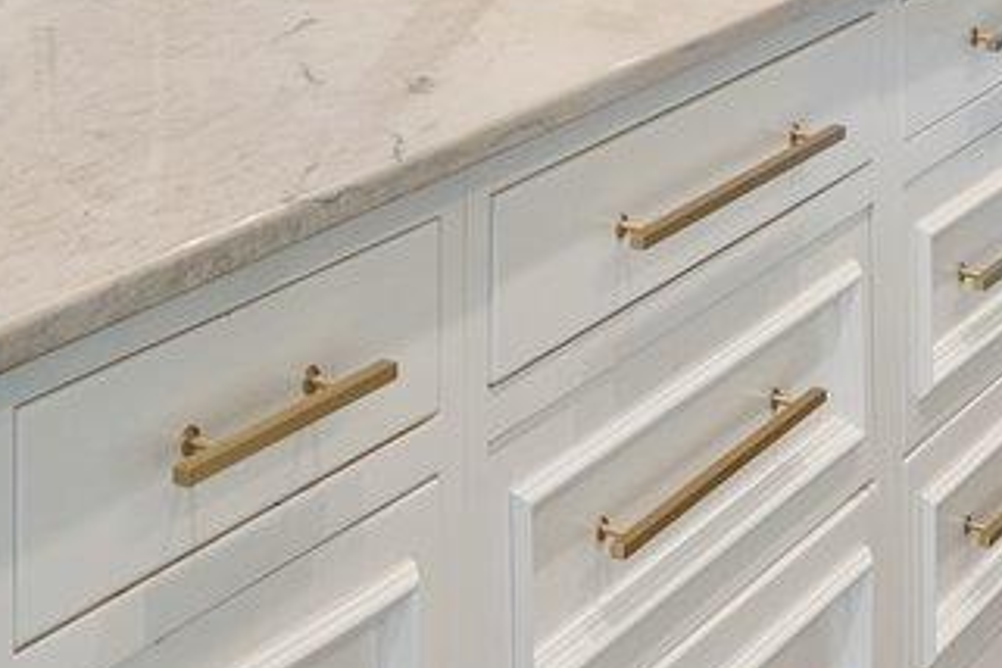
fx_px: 2839
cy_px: -554
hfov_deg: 18.1
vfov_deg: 12.2
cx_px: -440
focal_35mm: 102
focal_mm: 16
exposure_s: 1.3
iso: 200
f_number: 9
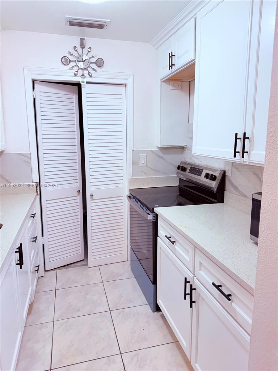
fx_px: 257
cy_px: 186
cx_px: 139
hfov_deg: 56.8
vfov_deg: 71.6
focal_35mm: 24
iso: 160
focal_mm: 6.76
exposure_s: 1/120
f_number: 1.78
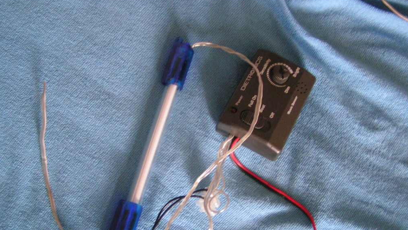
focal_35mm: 42
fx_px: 454
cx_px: 206
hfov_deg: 48.3
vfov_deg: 28.3
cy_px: 143
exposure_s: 1/15
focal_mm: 5.8
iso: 200
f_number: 2.8
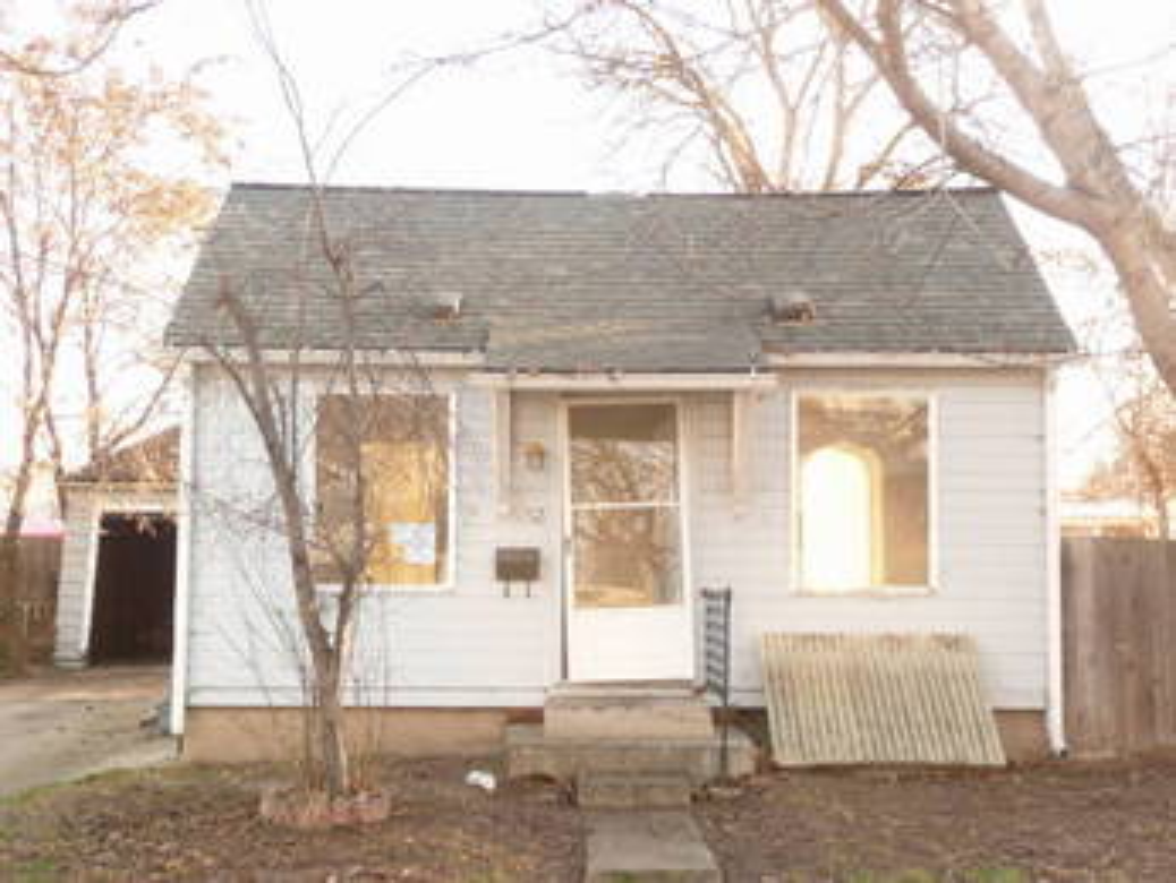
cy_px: 442
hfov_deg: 38.2
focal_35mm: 50
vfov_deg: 29.1
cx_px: 588
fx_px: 1700
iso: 100
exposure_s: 1/40
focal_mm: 8.2
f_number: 4.2
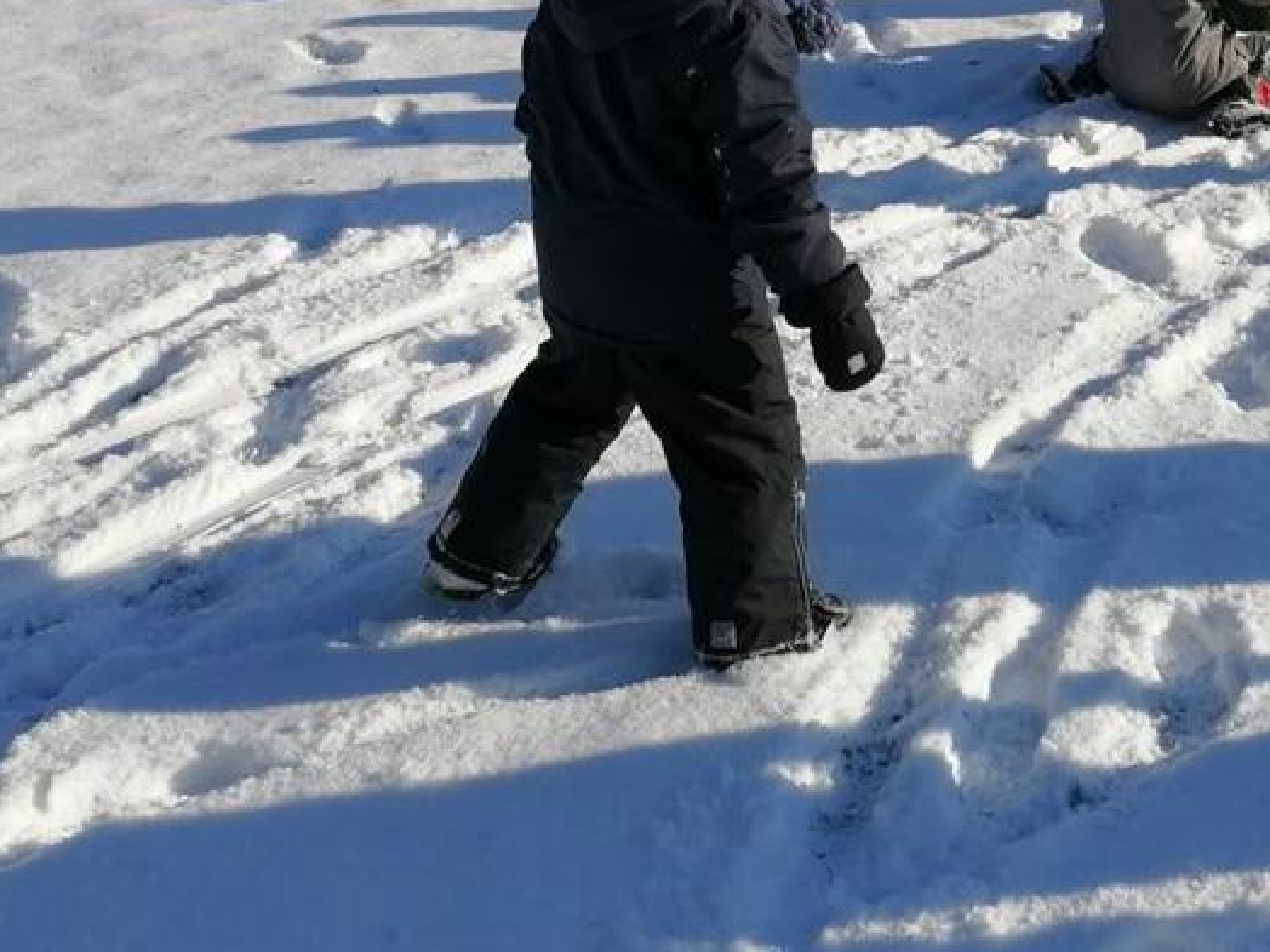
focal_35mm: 69
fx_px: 2531
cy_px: -107
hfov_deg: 26.8
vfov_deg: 20.3
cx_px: 1226
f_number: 1.8
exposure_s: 1/2681
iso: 50
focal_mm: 4.75
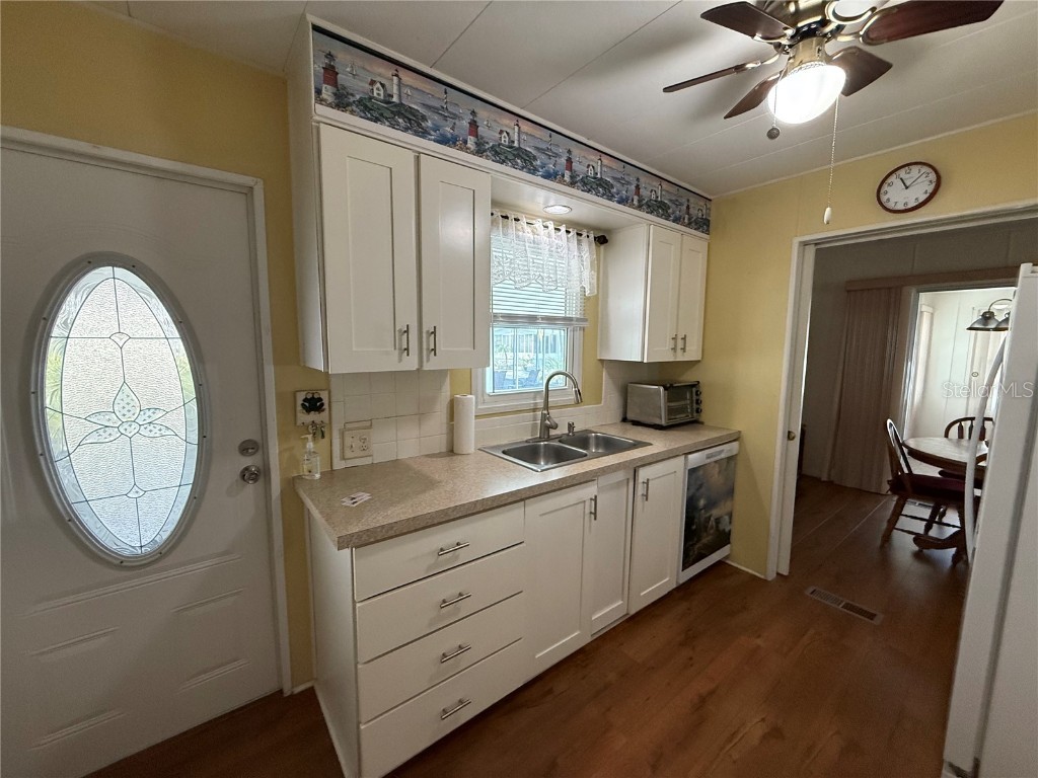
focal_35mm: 14
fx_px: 420
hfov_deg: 102.1
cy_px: 389
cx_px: 519
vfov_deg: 85.7
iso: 500
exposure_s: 1/120
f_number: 2.2
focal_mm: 2.22
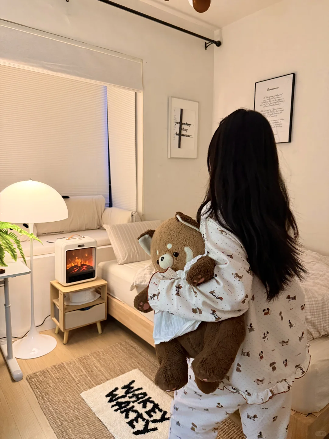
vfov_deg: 71.6
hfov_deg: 56.8
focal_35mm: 24
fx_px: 304
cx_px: 164
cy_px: 220
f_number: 1.78
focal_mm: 6.76
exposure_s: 1/60
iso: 500
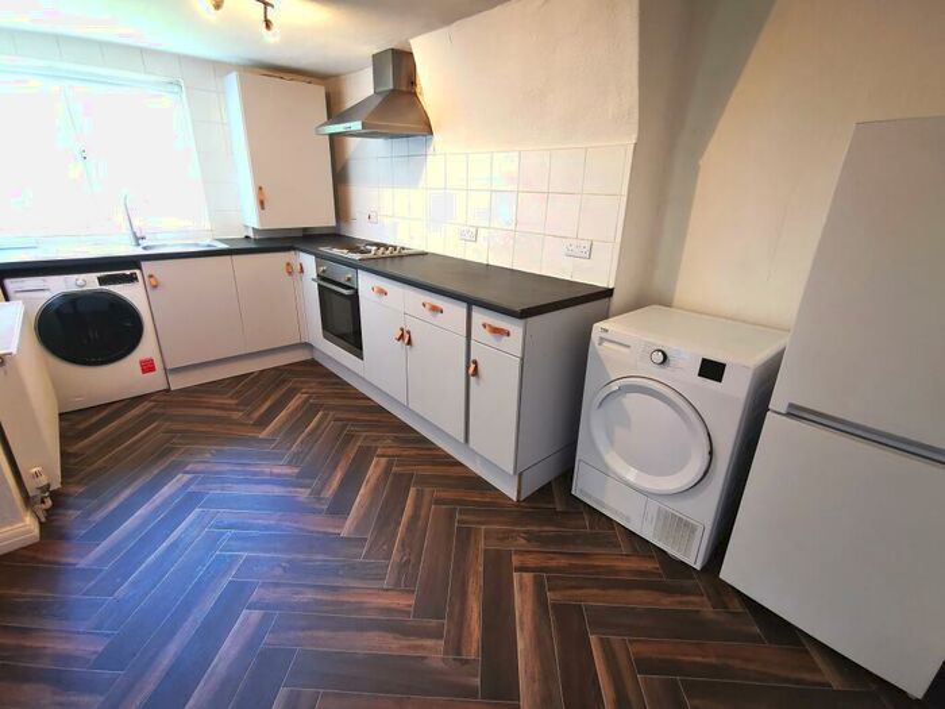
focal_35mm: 16
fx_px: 437
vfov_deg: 78.1
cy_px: 354
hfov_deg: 94.5
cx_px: 472
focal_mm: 2.35
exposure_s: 1/33.3
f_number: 2.2
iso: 400
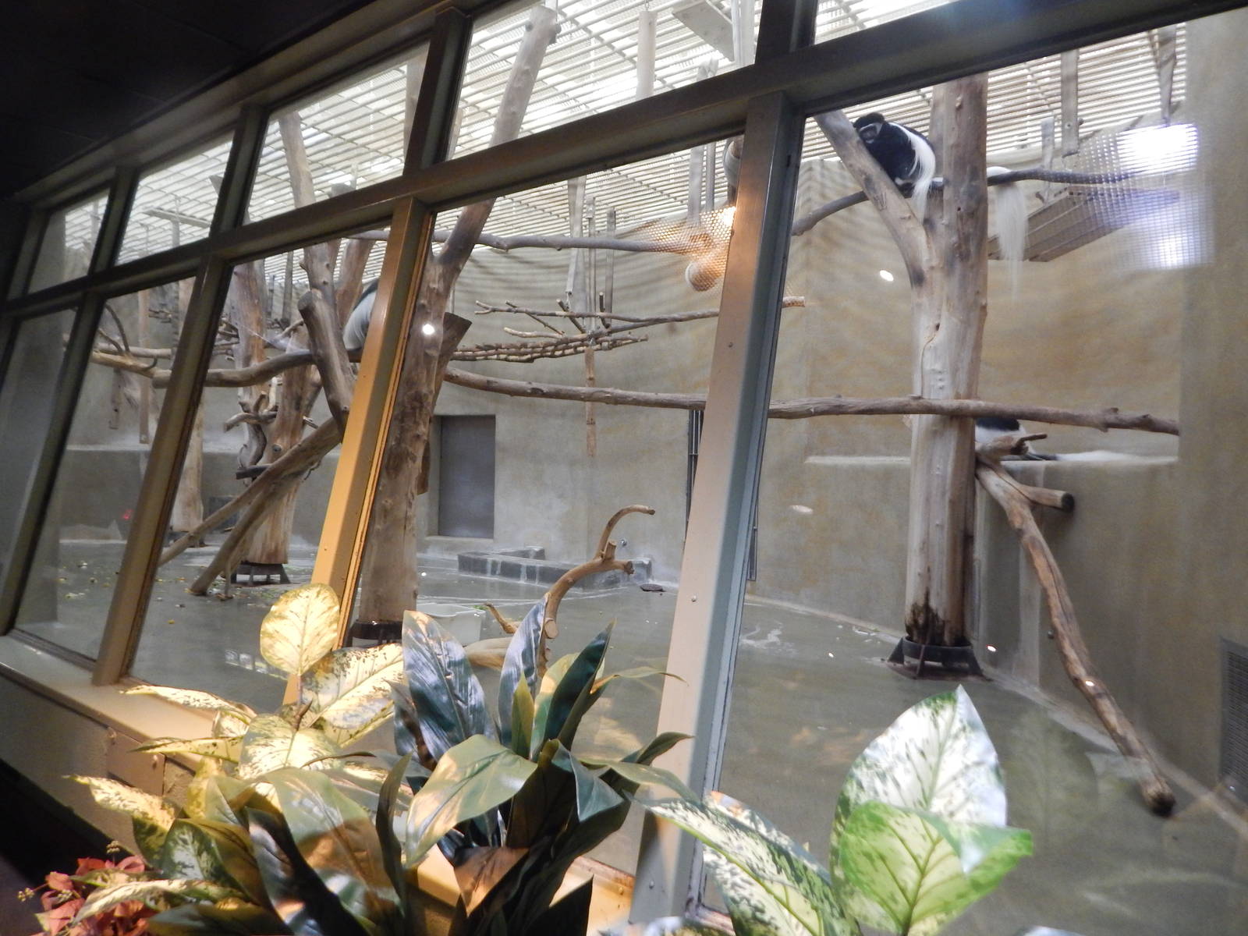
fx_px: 793
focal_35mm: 22
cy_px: 468
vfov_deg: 61.1
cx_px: 624
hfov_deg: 76.4
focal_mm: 4
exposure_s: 1/25
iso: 400
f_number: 3
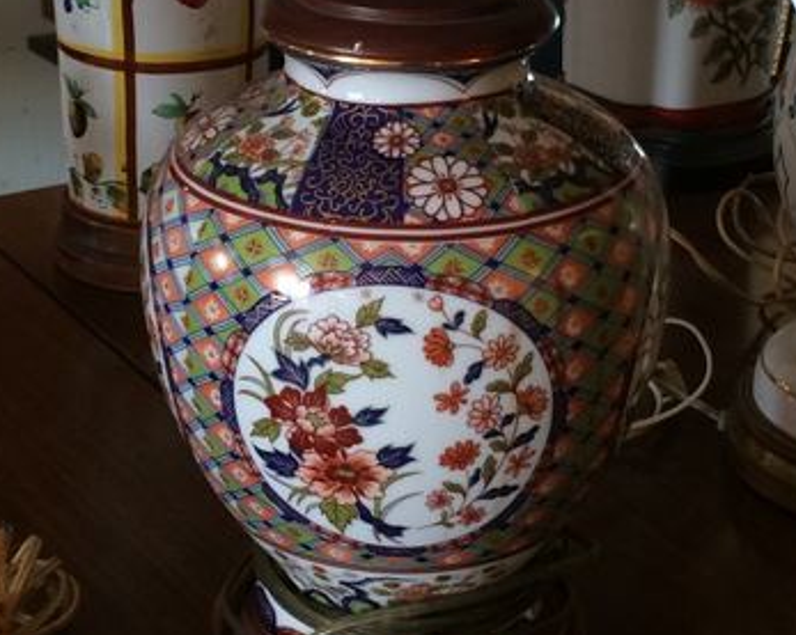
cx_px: 356
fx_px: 1789
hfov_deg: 25.1
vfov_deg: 20.1
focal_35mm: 76
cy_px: 267
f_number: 2.2
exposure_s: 1/30
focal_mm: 4.12
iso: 80
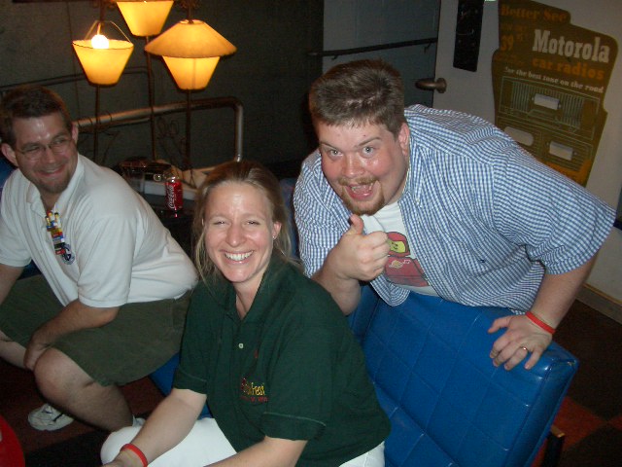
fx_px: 629
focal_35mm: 35
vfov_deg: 40.7
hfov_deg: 52.6
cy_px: 234
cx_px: 311
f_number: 2.6
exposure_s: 1/60
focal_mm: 5.8
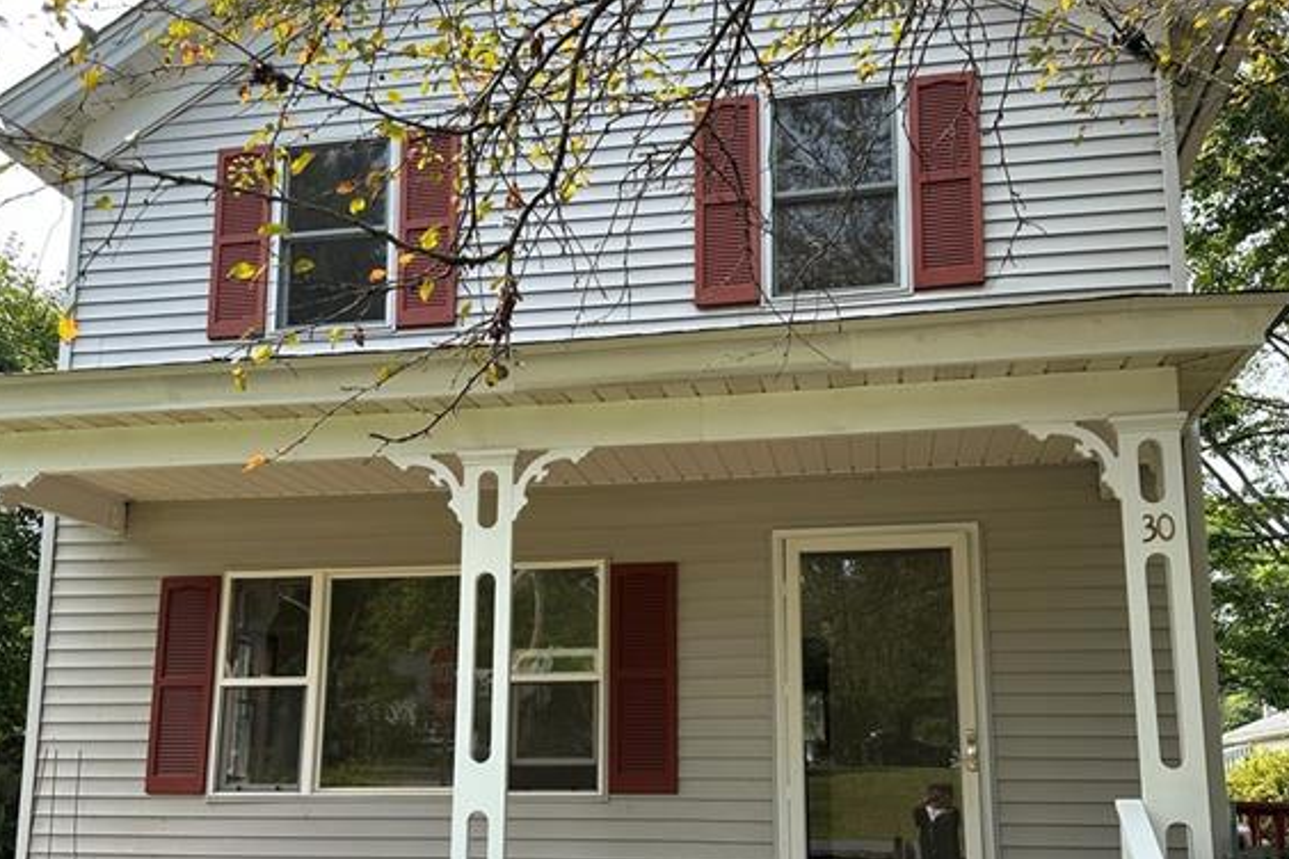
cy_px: 576
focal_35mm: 34
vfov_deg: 38.4
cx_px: 644
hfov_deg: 55.8
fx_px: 1217
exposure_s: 1/1009
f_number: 1.78
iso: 80
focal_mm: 6.86
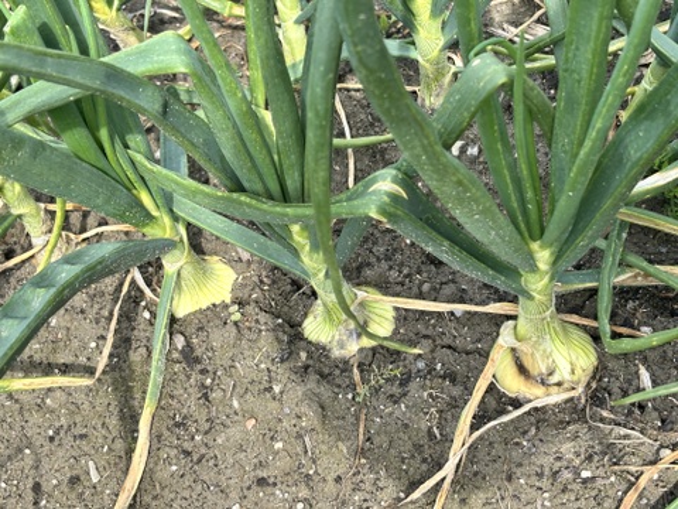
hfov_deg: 36.8
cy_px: 254
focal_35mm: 52
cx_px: 339
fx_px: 1018
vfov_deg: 28.0
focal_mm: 5.96
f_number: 1.6
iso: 32
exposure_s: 1/684
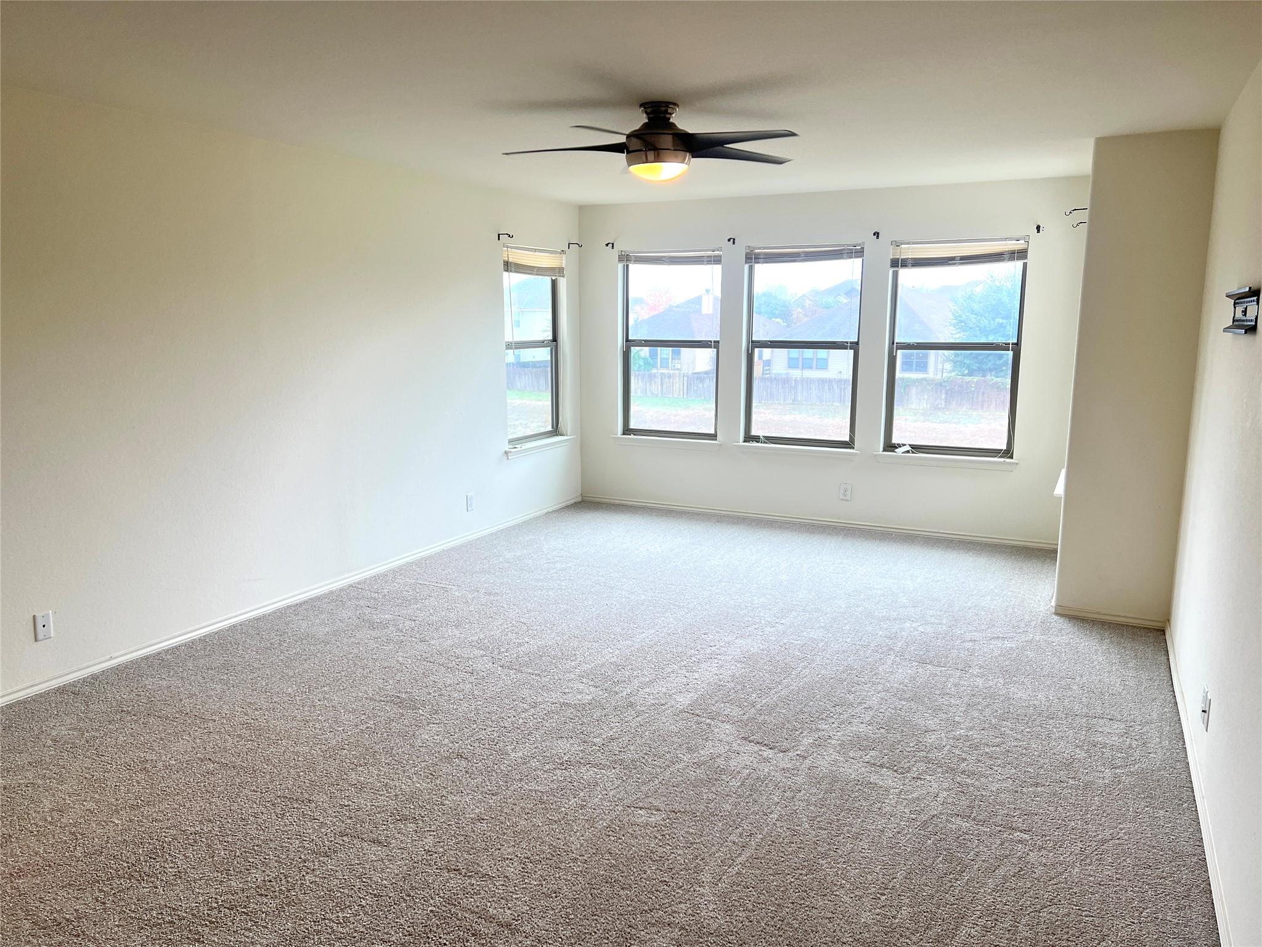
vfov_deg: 53.1
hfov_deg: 67.3
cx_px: 631
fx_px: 948
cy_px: 474
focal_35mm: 26
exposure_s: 1/120
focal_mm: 5.7
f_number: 1.5
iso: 64
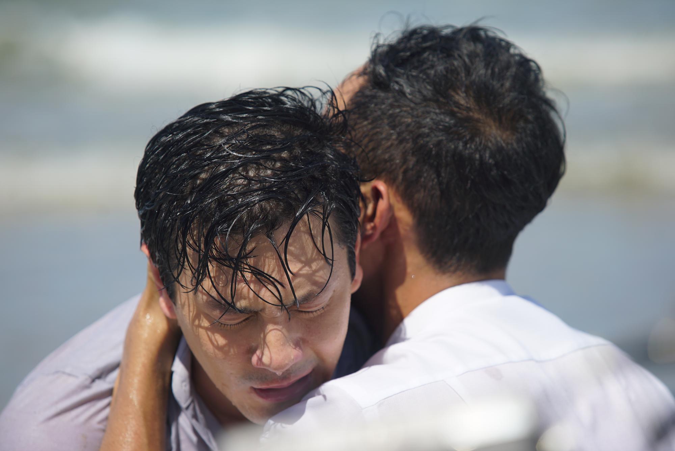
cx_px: 338
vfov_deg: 6.9
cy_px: 226
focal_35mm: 200
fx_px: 3751
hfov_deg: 10.3
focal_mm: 200
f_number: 4.5
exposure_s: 1/1000
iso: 100
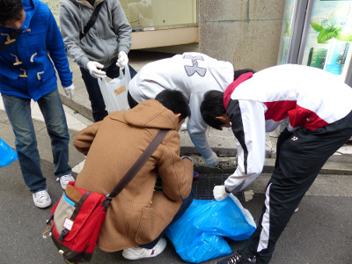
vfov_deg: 54.9
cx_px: 176
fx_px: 254
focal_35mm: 25
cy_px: 132
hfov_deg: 69.4
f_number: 2.8
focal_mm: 4.5
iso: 200
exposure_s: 1/200
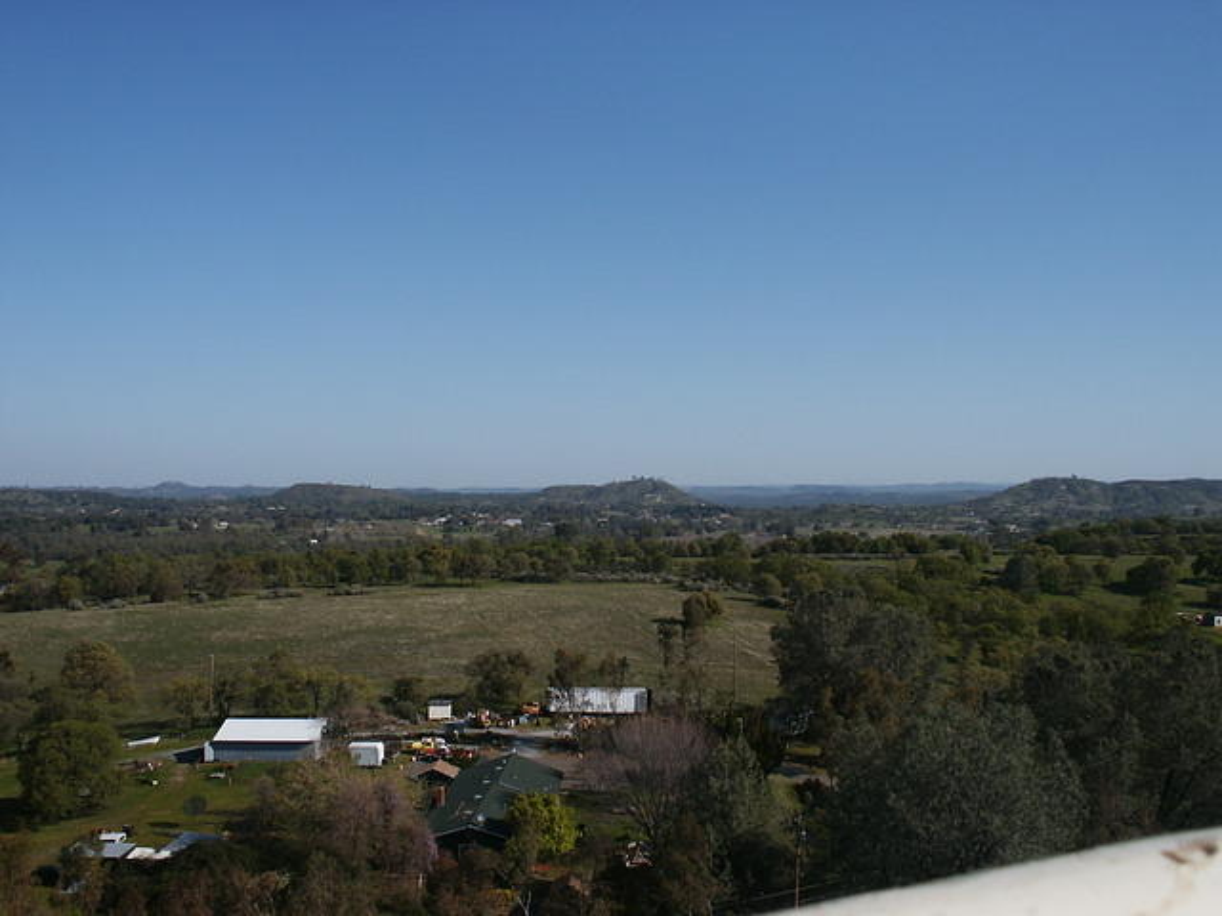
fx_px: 1236
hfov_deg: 52.6
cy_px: 458
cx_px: 611
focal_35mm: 35
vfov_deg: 40.7
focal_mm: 7.18
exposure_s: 1/500
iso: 64
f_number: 6.7
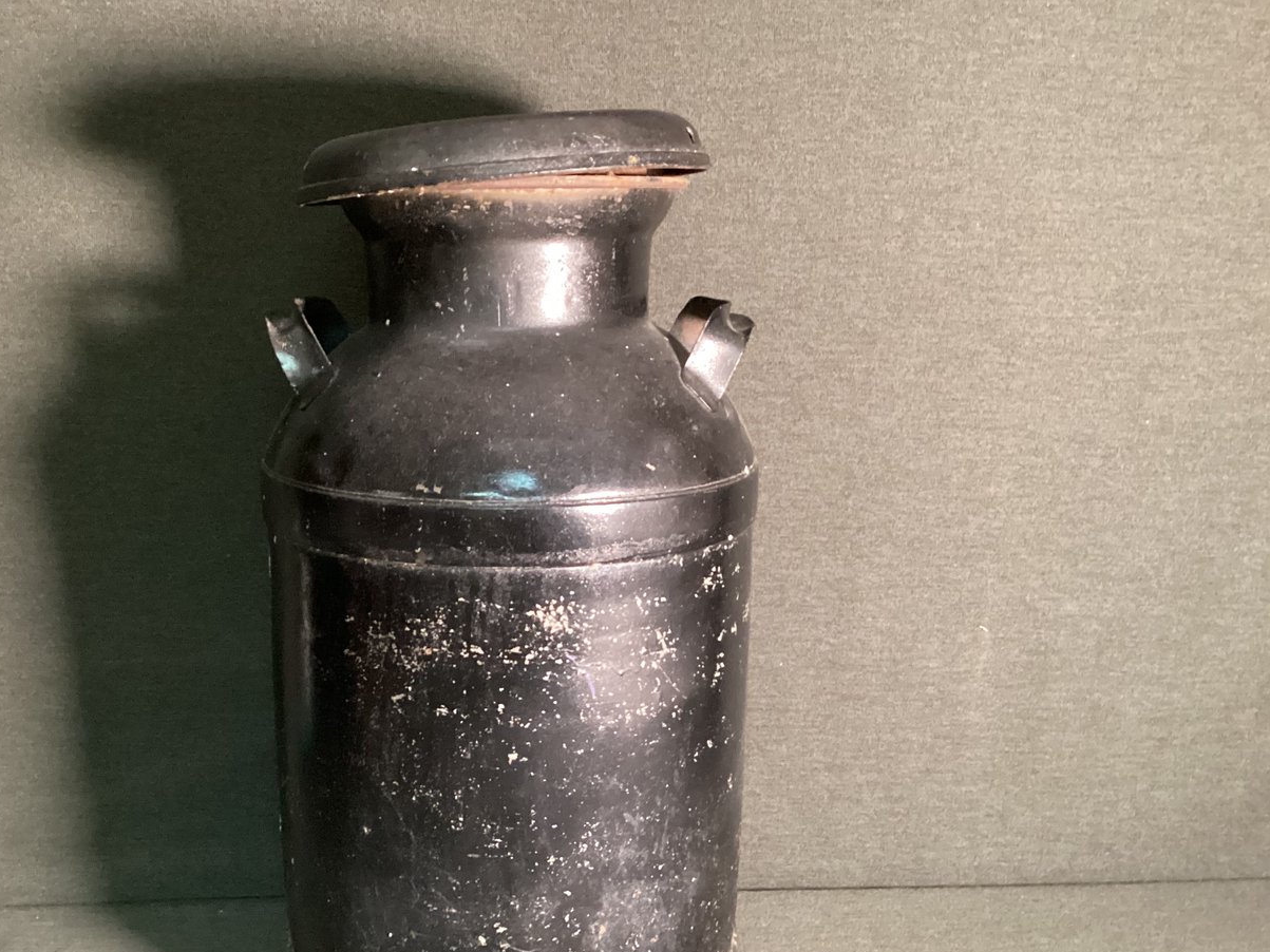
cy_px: 596
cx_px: 533
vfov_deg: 36.6
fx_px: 1431
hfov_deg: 47.7
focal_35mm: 39
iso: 800
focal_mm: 3.3
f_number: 2.4
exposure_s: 1/30
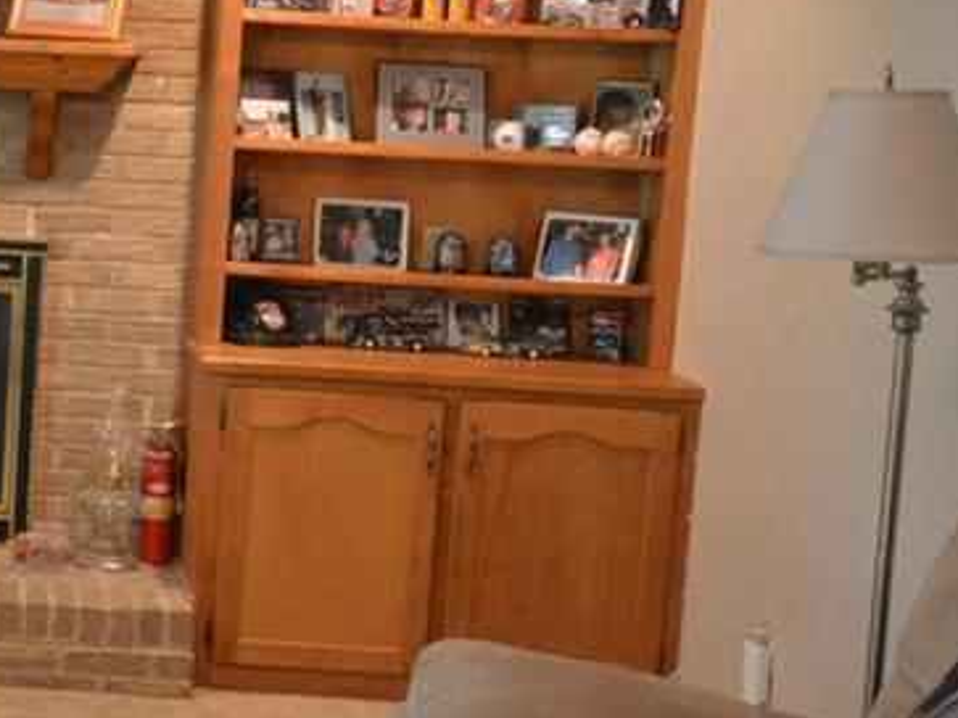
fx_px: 2140
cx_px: -164
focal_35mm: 77
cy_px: 318
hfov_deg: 23.3
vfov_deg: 19.0
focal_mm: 19
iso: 1400
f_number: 4.2
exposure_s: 1/25
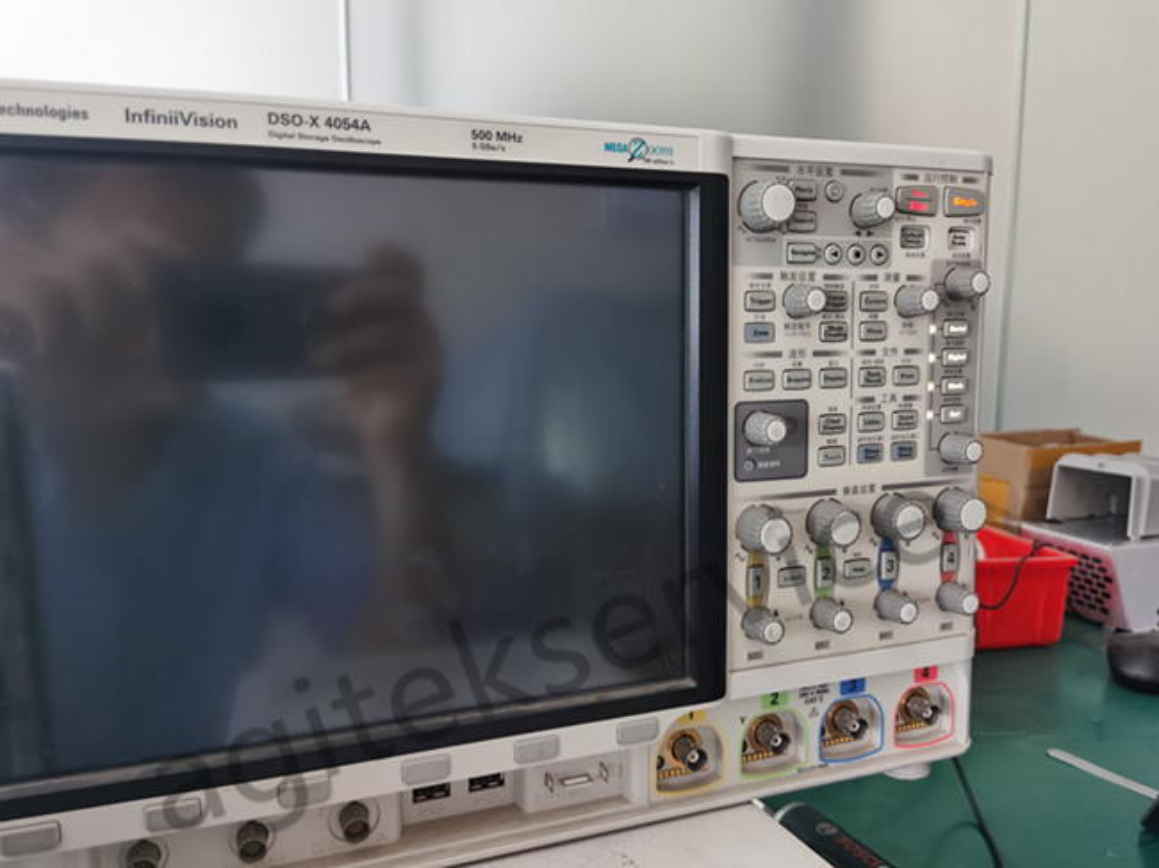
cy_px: 434
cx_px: 580
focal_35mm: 27
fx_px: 904
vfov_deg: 51.3
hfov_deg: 65.3
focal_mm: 5.56
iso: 200
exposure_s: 1/100
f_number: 1.6
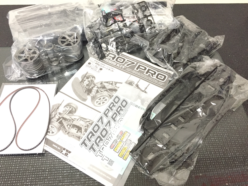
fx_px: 208
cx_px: 124
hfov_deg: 61.7
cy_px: 93
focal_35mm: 29
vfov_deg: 48.2
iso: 160
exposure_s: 1/30
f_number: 2.2
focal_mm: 4.15
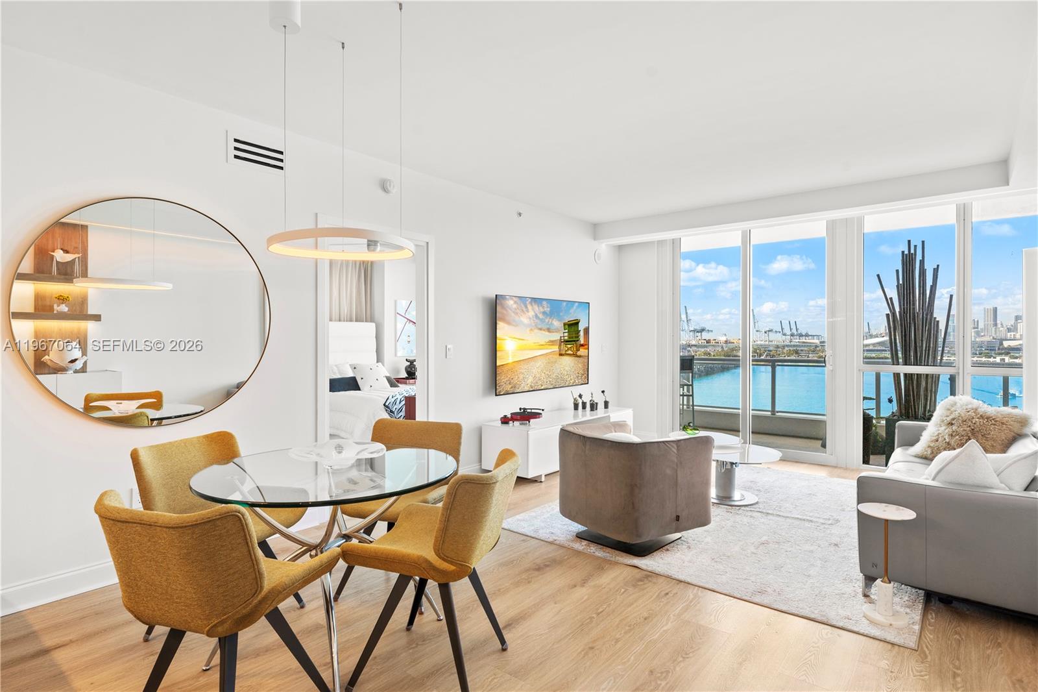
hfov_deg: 86.9
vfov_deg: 64.5
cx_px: 519
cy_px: 346
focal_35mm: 19
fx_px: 548
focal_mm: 19
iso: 320
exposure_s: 1/10
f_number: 8
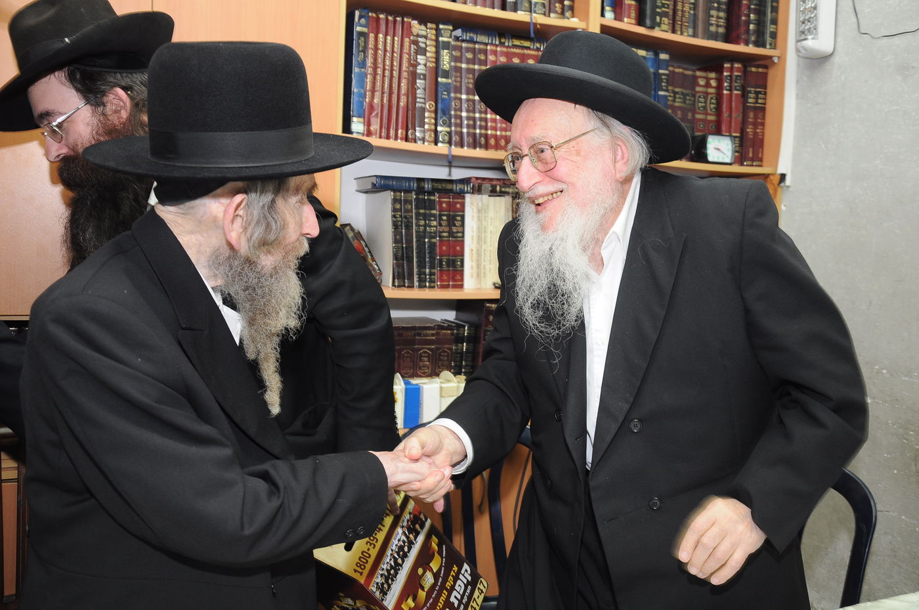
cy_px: 305
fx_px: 841
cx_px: 460
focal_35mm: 33
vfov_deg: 39.9
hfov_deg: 57.3
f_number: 4.5
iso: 500
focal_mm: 22
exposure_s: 1/60
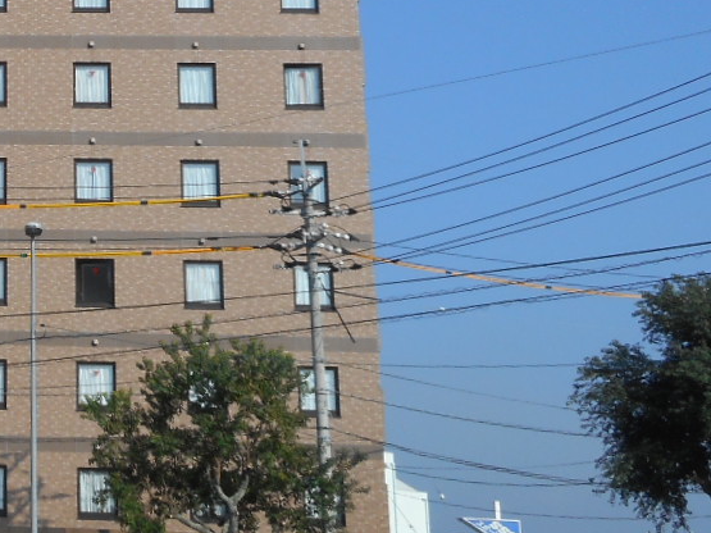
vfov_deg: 14.8
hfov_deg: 18.5
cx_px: -232
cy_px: -9
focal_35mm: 98
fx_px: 2012
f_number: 4.2
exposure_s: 1/640
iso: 80
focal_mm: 6
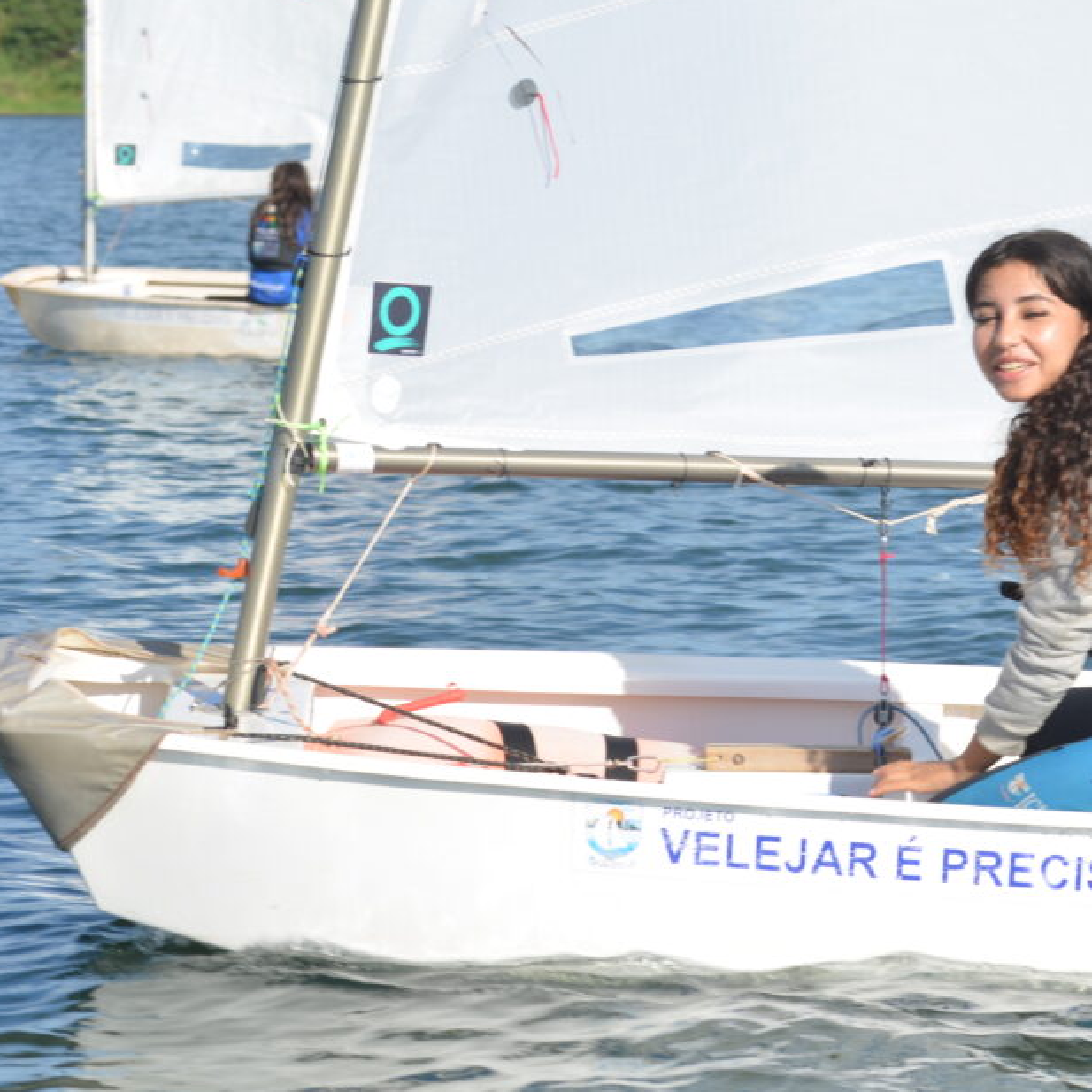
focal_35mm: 222
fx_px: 7913
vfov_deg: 7.9
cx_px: 871
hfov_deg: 7.9
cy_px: 563
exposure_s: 1/160
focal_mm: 105
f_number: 10
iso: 100
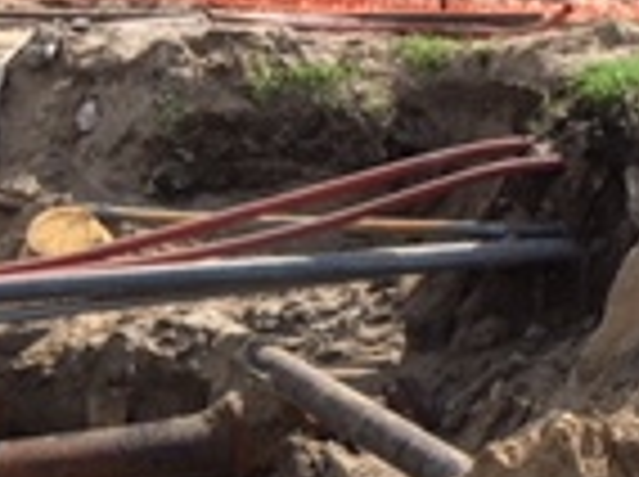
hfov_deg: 15.1
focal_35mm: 131
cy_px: 832
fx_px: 2414
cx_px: 364
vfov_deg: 10.6
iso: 25
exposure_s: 1/962
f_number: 2.2
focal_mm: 4.15
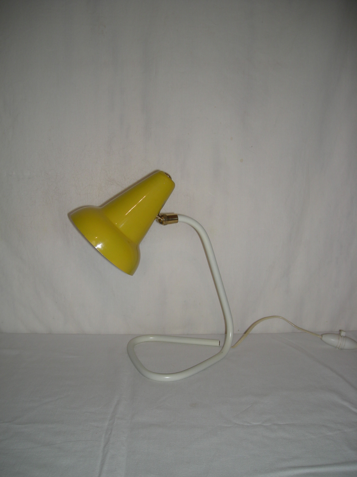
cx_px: 178
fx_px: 481
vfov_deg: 52.6
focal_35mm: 35
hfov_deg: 40.7
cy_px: 238
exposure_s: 1/39.4
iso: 50
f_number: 2.8
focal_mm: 5.7
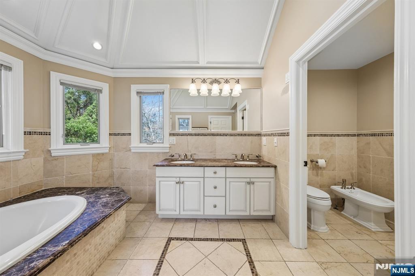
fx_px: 138
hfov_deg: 112.6
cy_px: 138
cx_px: 208
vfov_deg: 90.0
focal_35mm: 12
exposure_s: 1/30
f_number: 8
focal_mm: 8
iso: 400
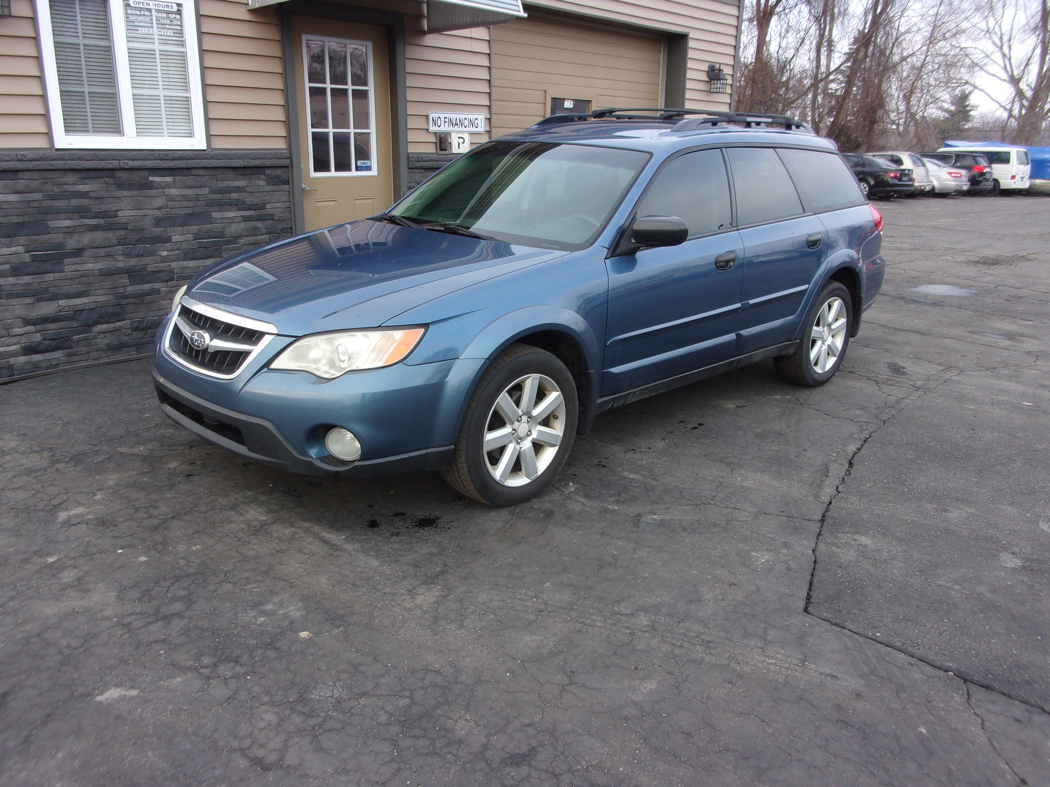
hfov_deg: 63.4
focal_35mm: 28
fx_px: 849
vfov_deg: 49.7
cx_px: 525
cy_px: 394
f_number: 3.9
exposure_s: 1/38
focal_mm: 5.1
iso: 80
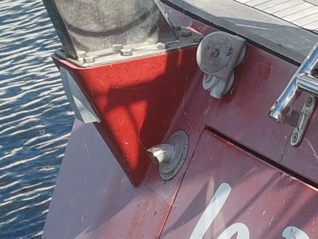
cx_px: 159
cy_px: 120
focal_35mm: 26
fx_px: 239
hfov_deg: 67.3
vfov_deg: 53.1
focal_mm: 4.2
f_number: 1.7
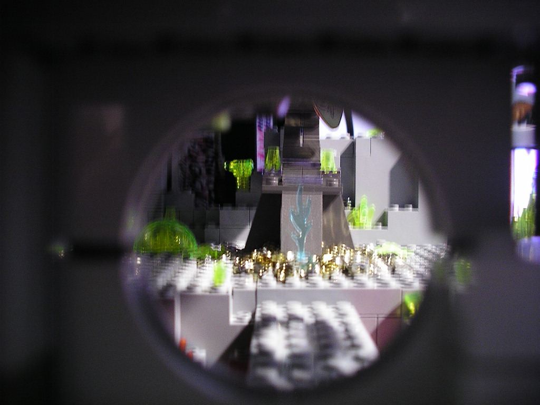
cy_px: 202
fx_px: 577
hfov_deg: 50.1
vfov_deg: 38.7
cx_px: 270
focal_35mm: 37
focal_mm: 7.8
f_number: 2.8
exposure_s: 1/1.14
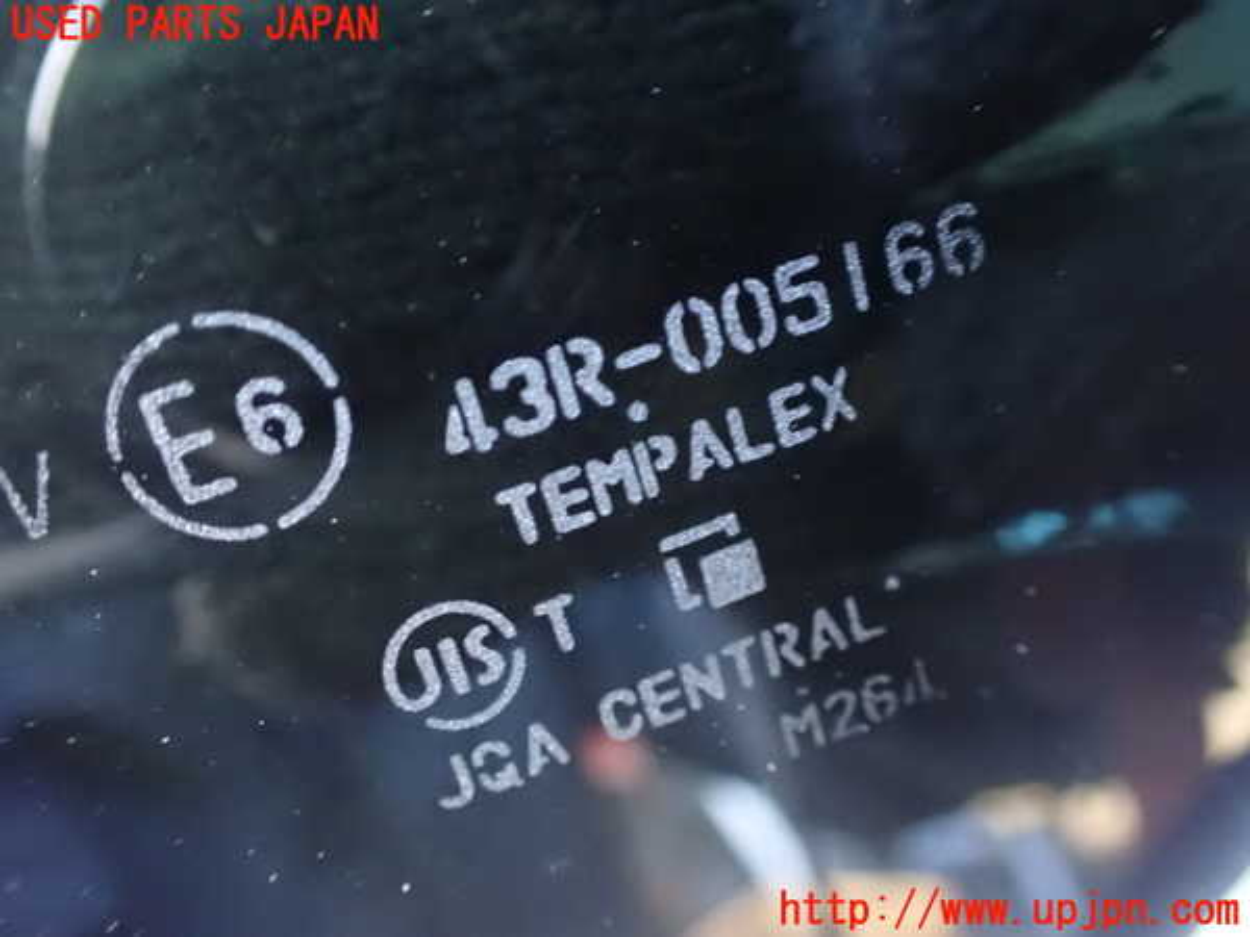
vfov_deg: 46.8
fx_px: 1083
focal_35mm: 30
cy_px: 468
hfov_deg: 60.0
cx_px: 625
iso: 1600
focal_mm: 5.4
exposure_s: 1/20
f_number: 2.3
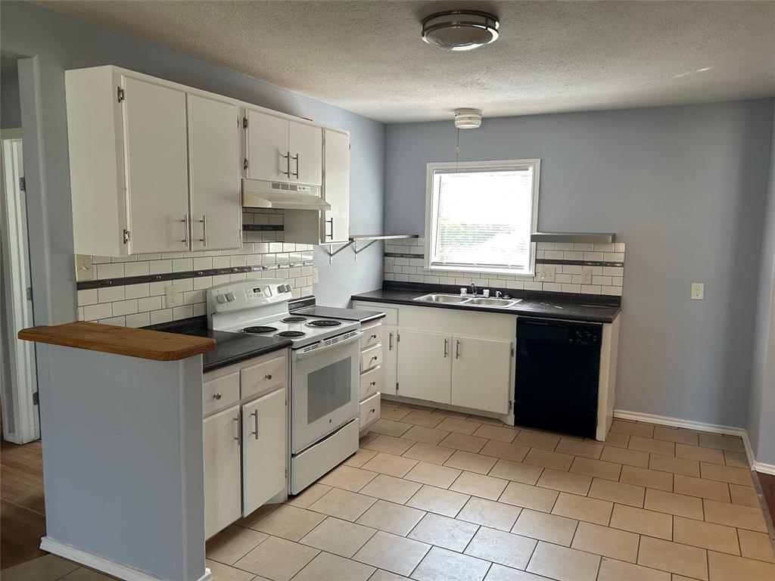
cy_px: 290
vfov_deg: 53.1
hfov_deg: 67.3
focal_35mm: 26
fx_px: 582
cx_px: 388
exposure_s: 1/120
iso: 125
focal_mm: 5.7
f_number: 1.5
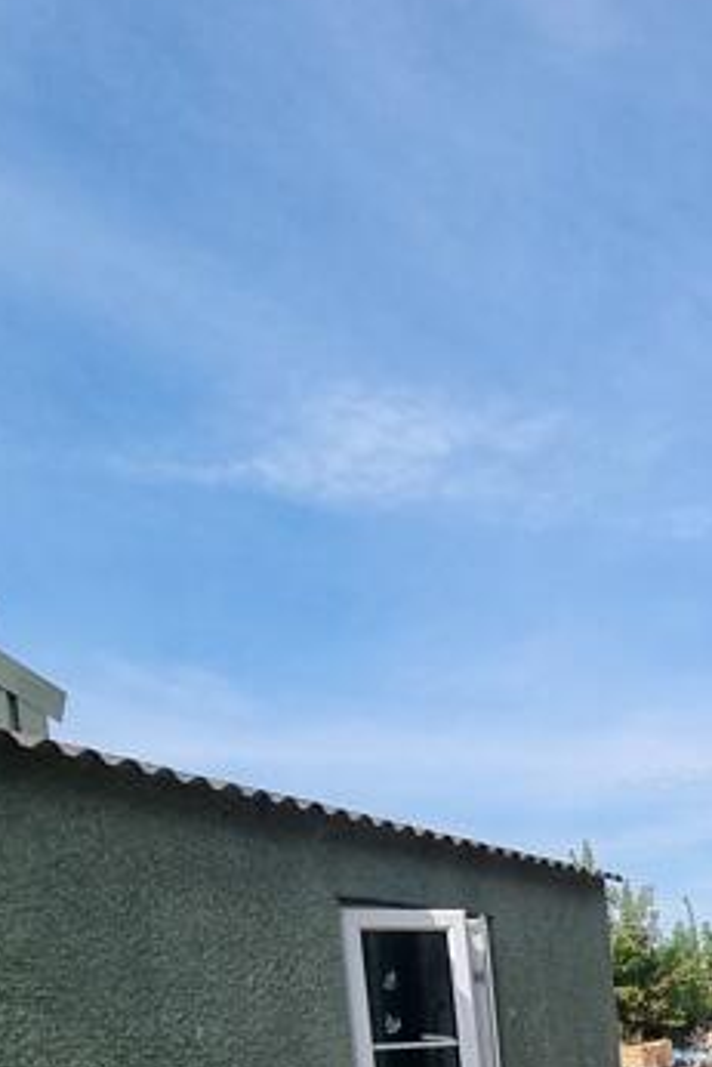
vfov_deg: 39.3
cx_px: 968
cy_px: 1184
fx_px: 1185
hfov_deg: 27.1
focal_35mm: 40
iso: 50
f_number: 2.2
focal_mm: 2.2
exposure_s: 1/1656
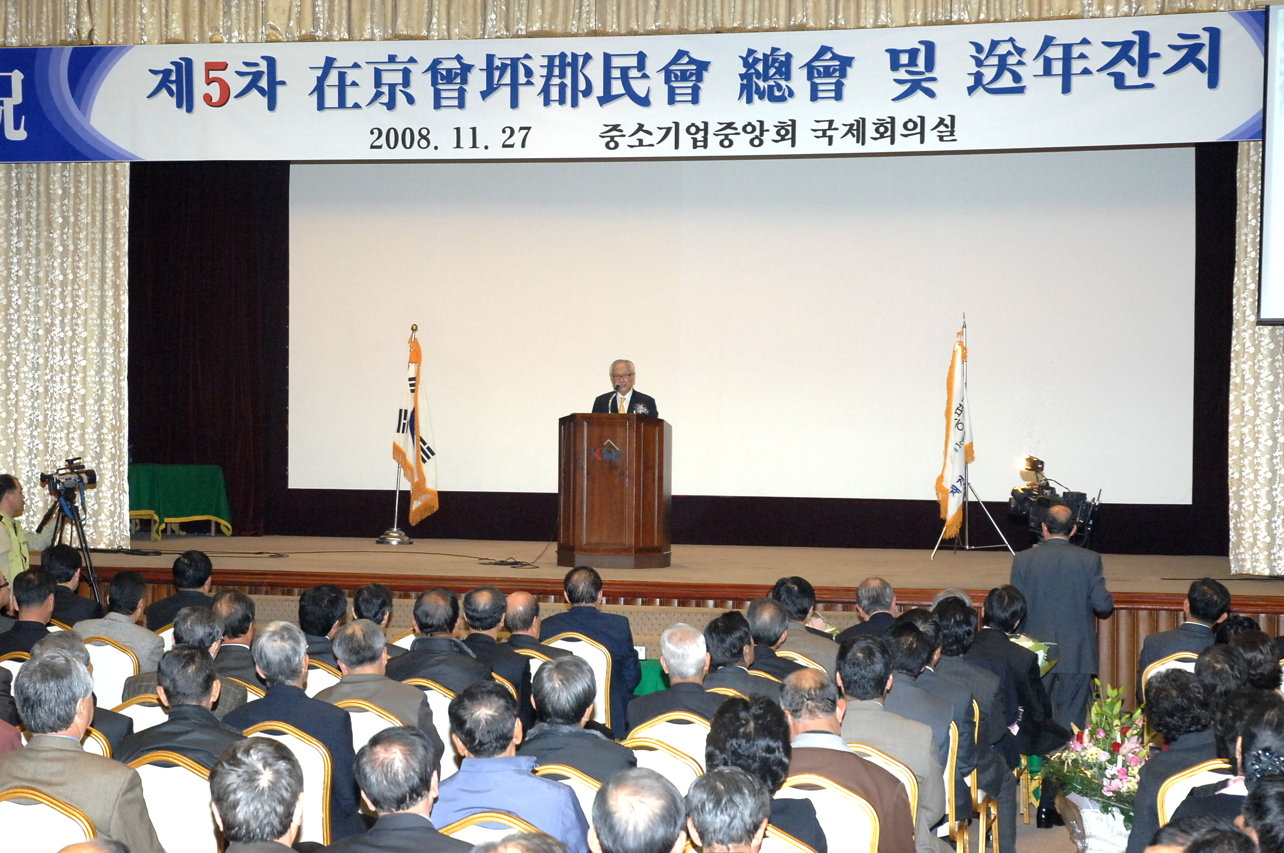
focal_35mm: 69
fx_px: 2458
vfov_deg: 19.7
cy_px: 426
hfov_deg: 29.3
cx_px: 642
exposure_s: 1/60
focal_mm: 46
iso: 800
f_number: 6.7
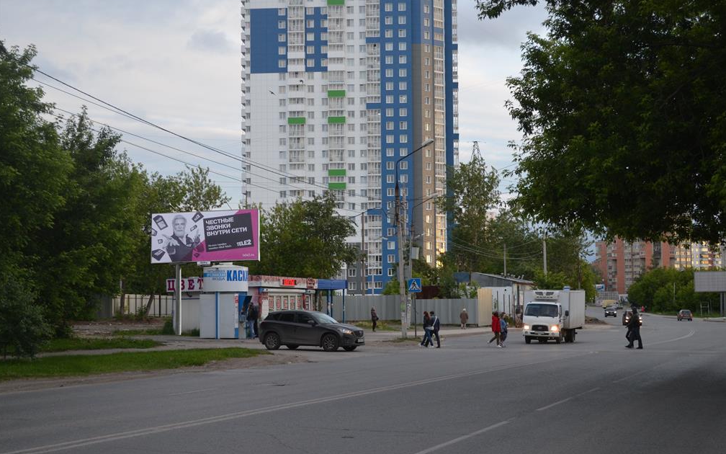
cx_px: 365
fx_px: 1227
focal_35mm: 62
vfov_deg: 21.0
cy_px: 233
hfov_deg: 33.0
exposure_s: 1/200
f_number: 5.3
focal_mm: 40
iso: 400
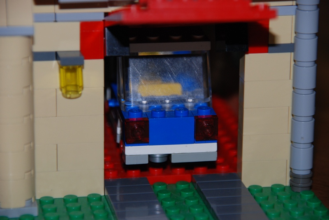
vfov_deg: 4.6
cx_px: 164
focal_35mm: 300
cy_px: 110
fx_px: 2746
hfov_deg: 6.9
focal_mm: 200
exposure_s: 1/60
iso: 400
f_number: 6.3
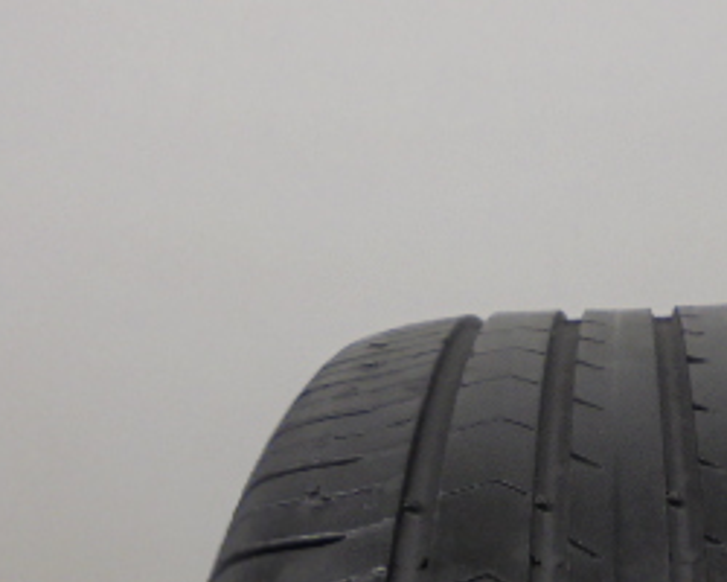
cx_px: 576
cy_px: 416
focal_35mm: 65
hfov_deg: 28.5
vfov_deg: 23.3
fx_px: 1399
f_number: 3.5
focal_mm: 4.6
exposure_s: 1/30
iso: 100
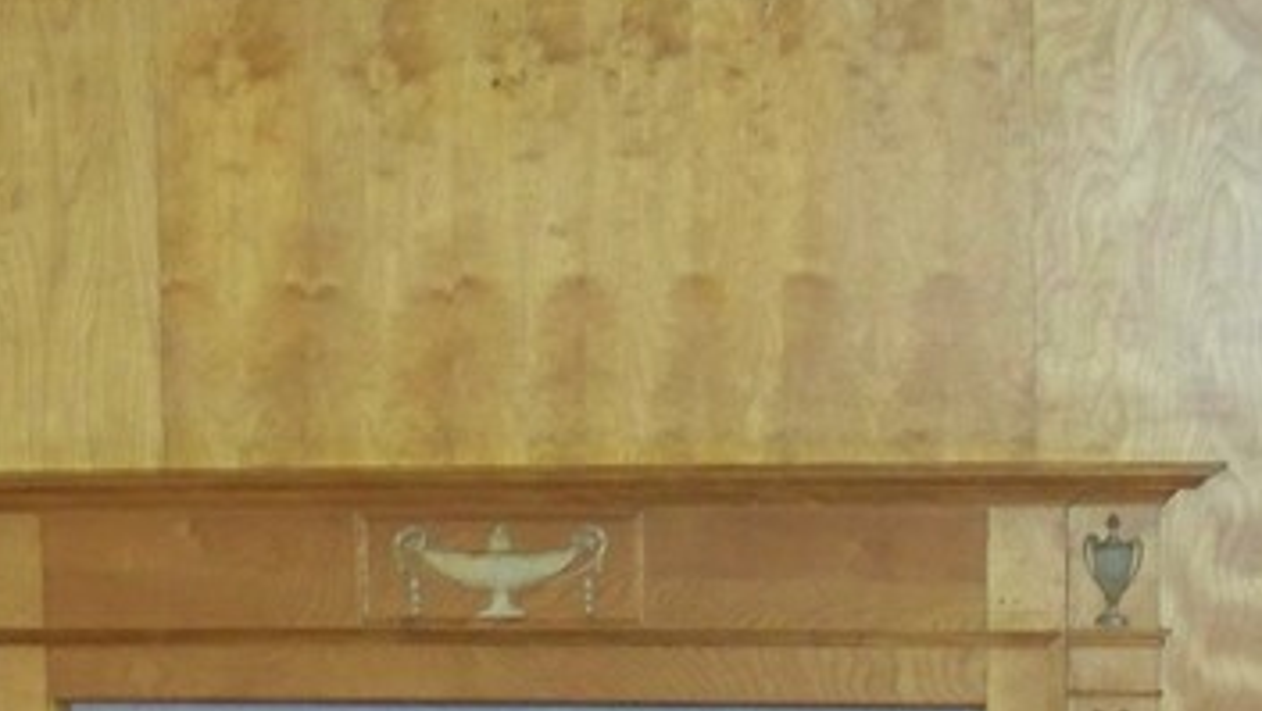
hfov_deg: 17.7
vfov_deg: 10.0
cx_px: 300
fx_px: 4018
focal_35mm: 120
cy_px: 832
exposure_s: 1/30
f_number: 2.8
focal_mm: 6.3
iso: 200
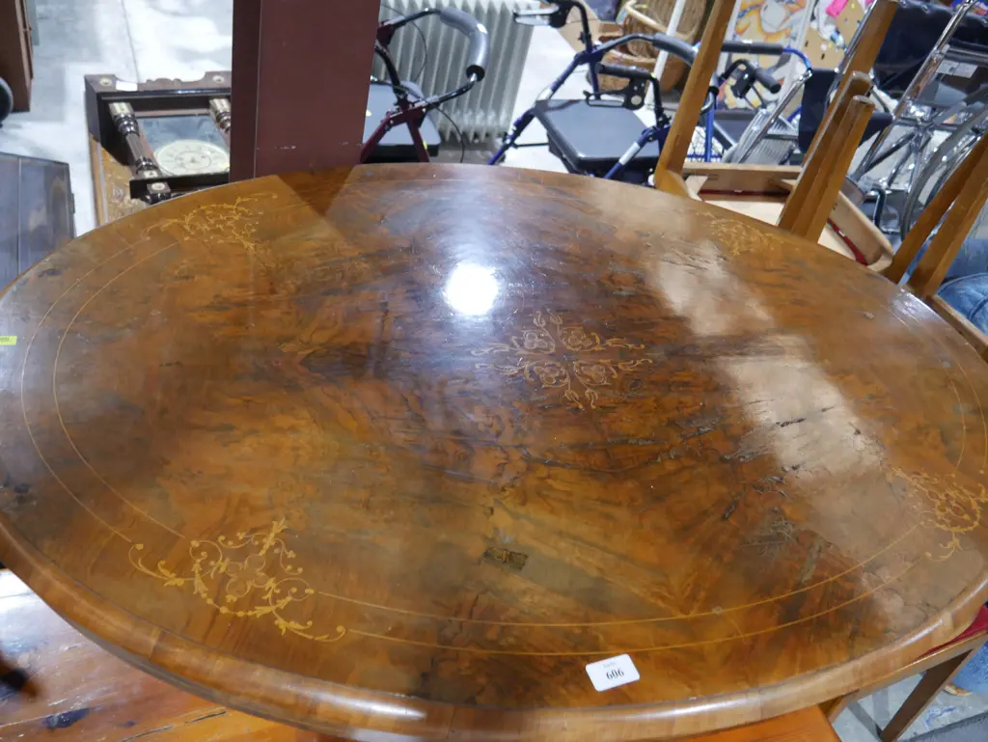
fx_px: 857
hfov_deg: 59.9
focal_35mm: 30
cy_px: 371
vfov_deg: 46.8
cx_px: 494
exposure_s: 1/60
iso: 1000
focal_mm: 15
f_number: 4
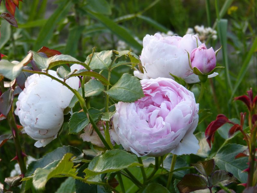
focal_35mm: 78
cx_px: 128
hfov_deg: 25.0
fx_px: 579
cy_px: 96
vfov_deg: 18.9
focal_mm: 14.1
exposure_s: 1/60
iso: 250
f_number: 3.3
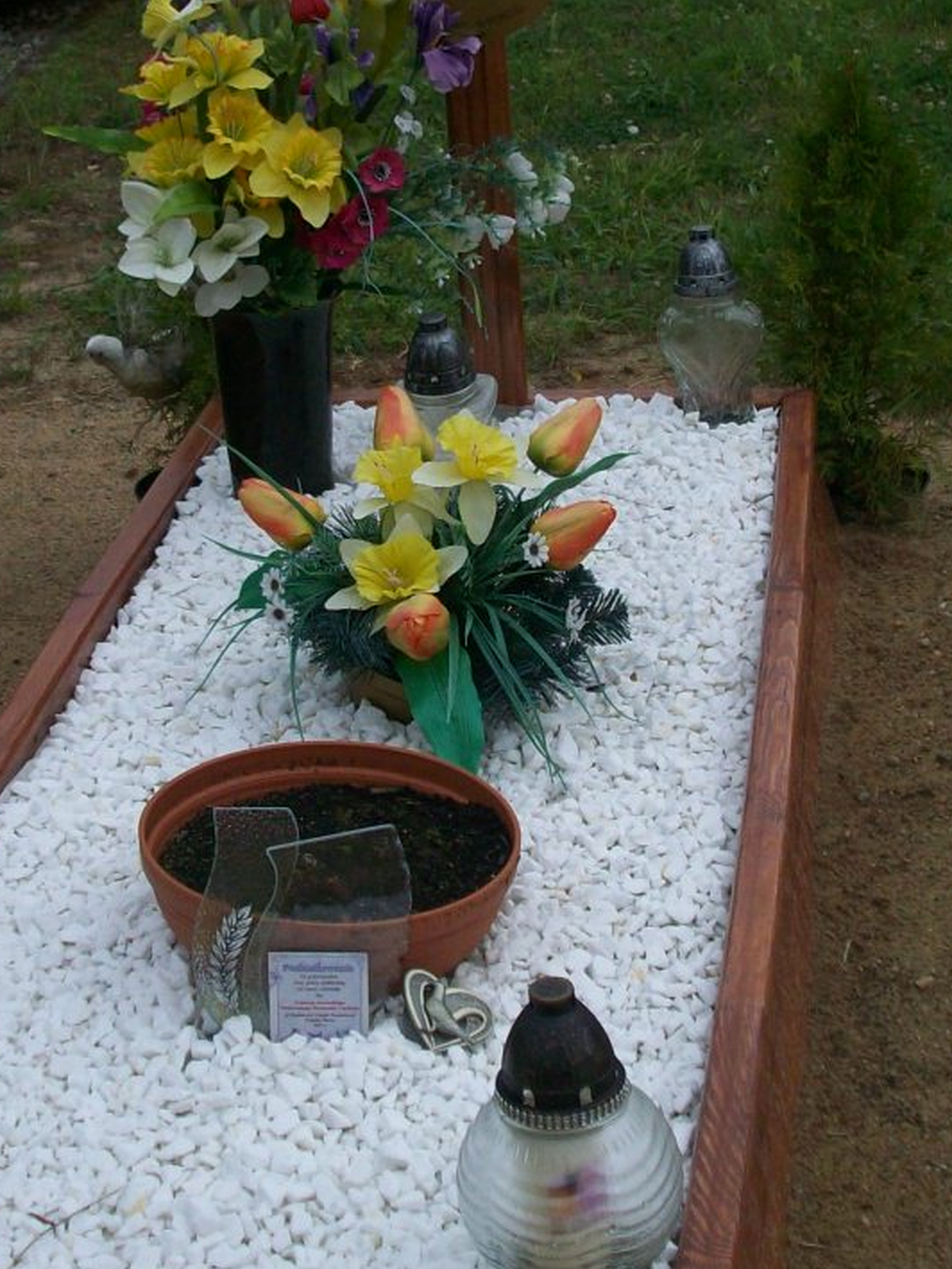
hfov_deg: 17.8
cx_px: 374
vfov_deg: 23.5
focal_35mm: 83
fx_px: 3043
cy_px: 485
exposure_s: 1/635
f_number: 6.3
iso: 80
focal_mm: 7.6
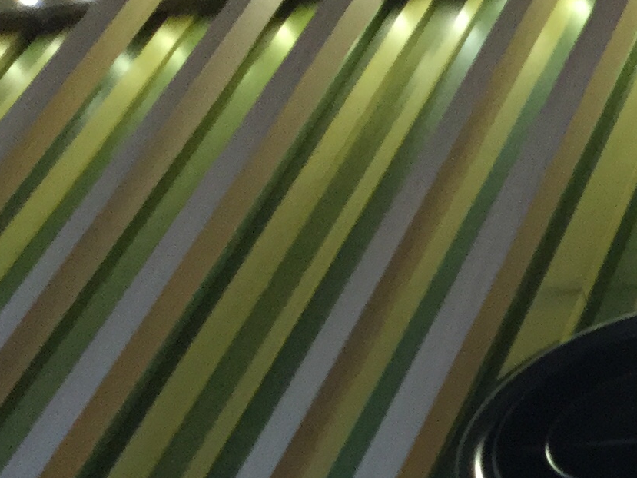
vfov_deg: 11.3
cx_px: 1147
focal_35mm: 122
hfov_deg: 14.3
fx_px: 2245
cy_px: 869
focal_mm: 3.3
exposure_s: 1/30
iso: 32
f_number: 2.4
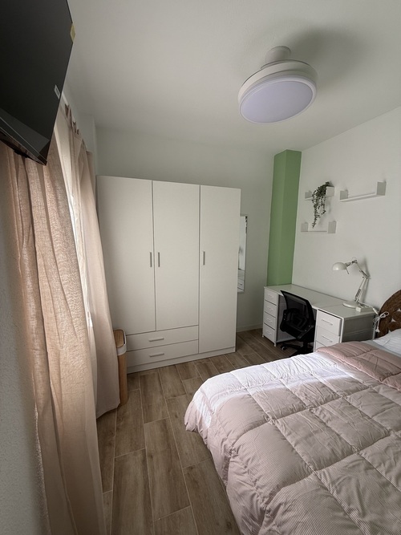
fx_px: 216
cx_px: 200
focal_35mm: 14
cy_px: 268
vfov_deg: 102.1
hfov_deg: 85.7
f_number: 2.2
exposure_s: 1/185
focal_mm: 2.22
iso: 50
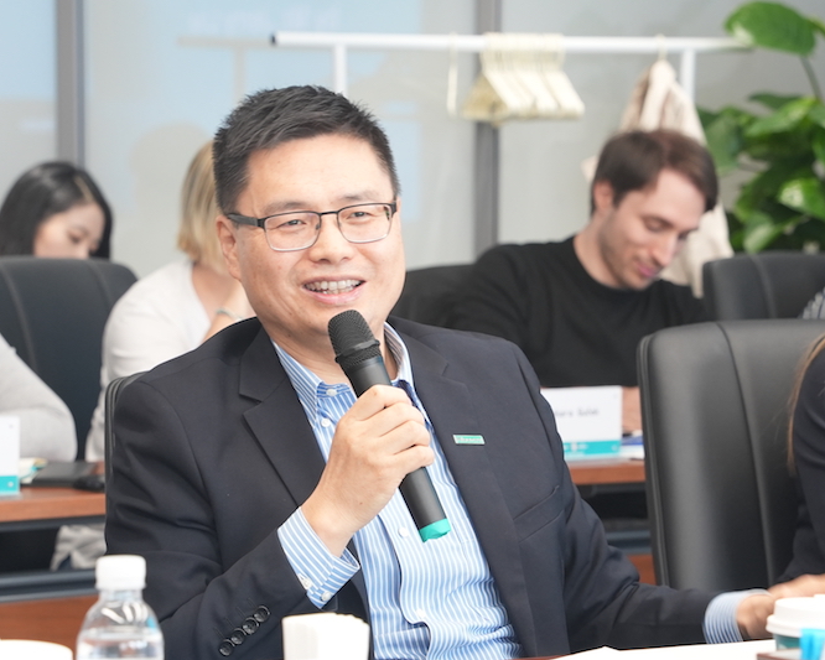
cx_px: 382
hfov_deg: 12.8
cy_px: 341
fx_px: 3687
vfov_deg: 10.2
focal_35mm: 151
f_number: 7.1
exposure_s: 1/50
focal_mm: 119
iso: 2500
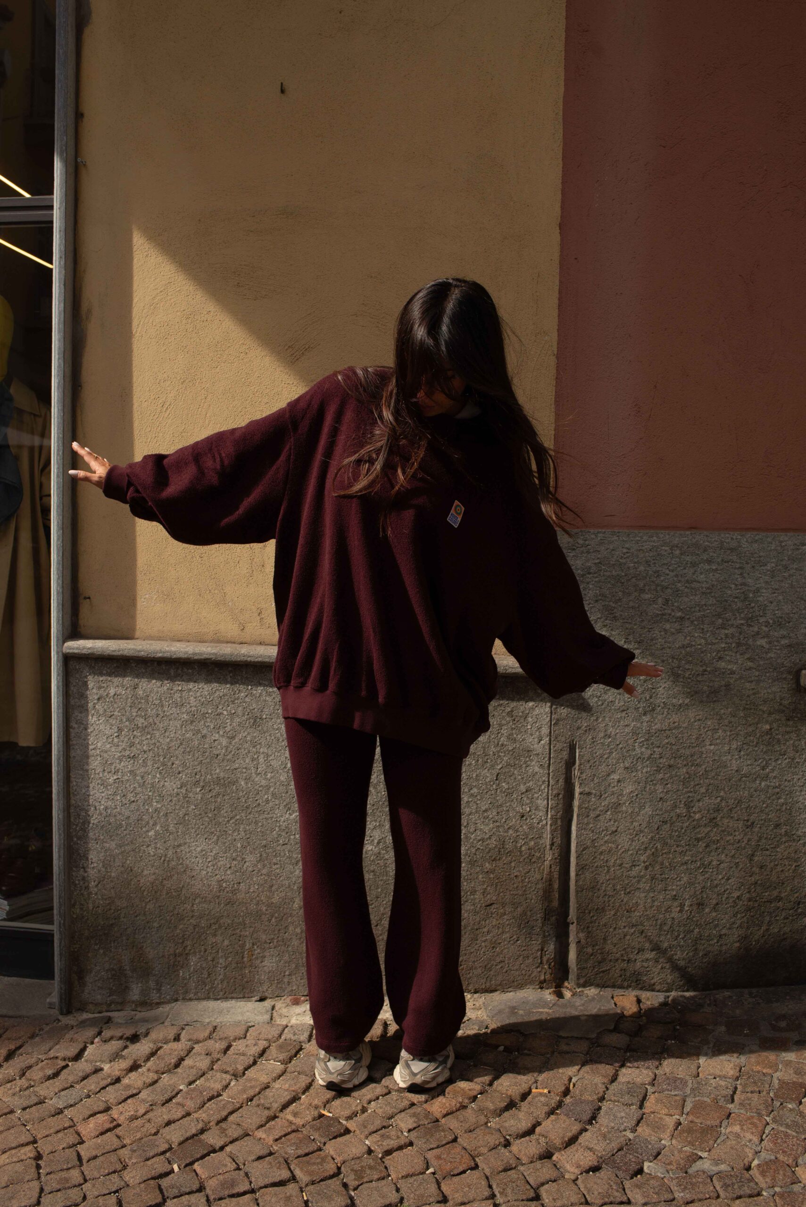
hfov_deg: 37.9
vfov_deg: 54.4
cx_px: 403
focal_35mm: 35
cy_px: 604
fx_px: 1174
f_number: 5.6
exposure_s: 1/800
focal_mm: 35
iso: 320
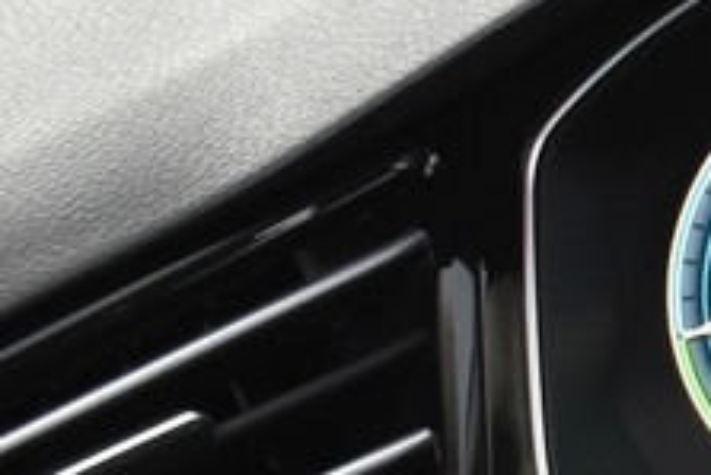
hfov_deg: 7.8
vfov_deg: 5.9
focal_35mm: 229
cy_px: 921
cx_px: 2098
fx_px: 4518
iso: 1250
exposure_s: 1/8
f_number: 5.6
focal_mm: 21
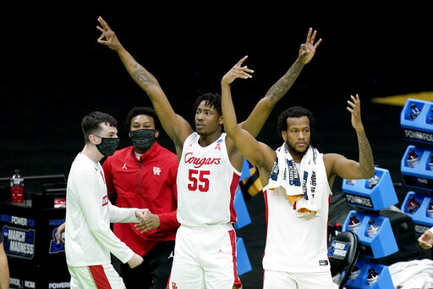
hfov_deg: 3.4
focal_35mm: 600
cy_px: 144
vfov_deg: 2.3
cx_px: 216
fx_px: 7214
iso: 4000
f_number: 4
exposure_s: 1/1250
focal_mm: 600
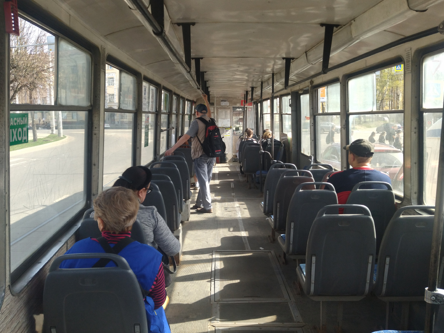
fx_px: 410
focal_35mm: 32
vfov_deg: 44.2
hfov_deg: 56.8
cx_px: 224
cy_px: 157
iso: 100
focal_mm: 4.74
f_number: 1.79
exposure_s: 1/469
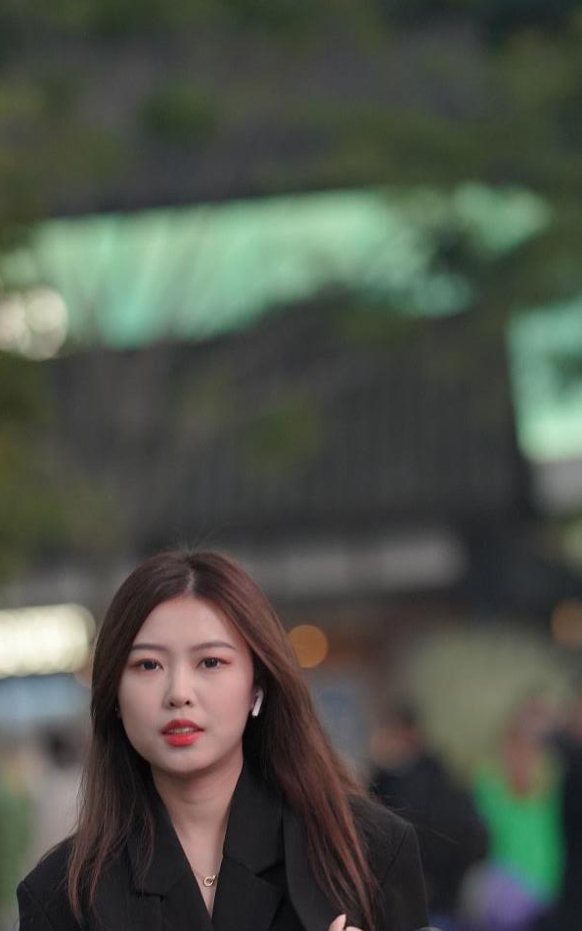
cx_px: 65
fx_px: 9060
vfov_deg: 5.9
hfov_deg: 3.7
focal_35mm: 357
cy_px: 1138
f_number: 2.5
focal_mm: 135
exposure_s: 1/500
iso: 800
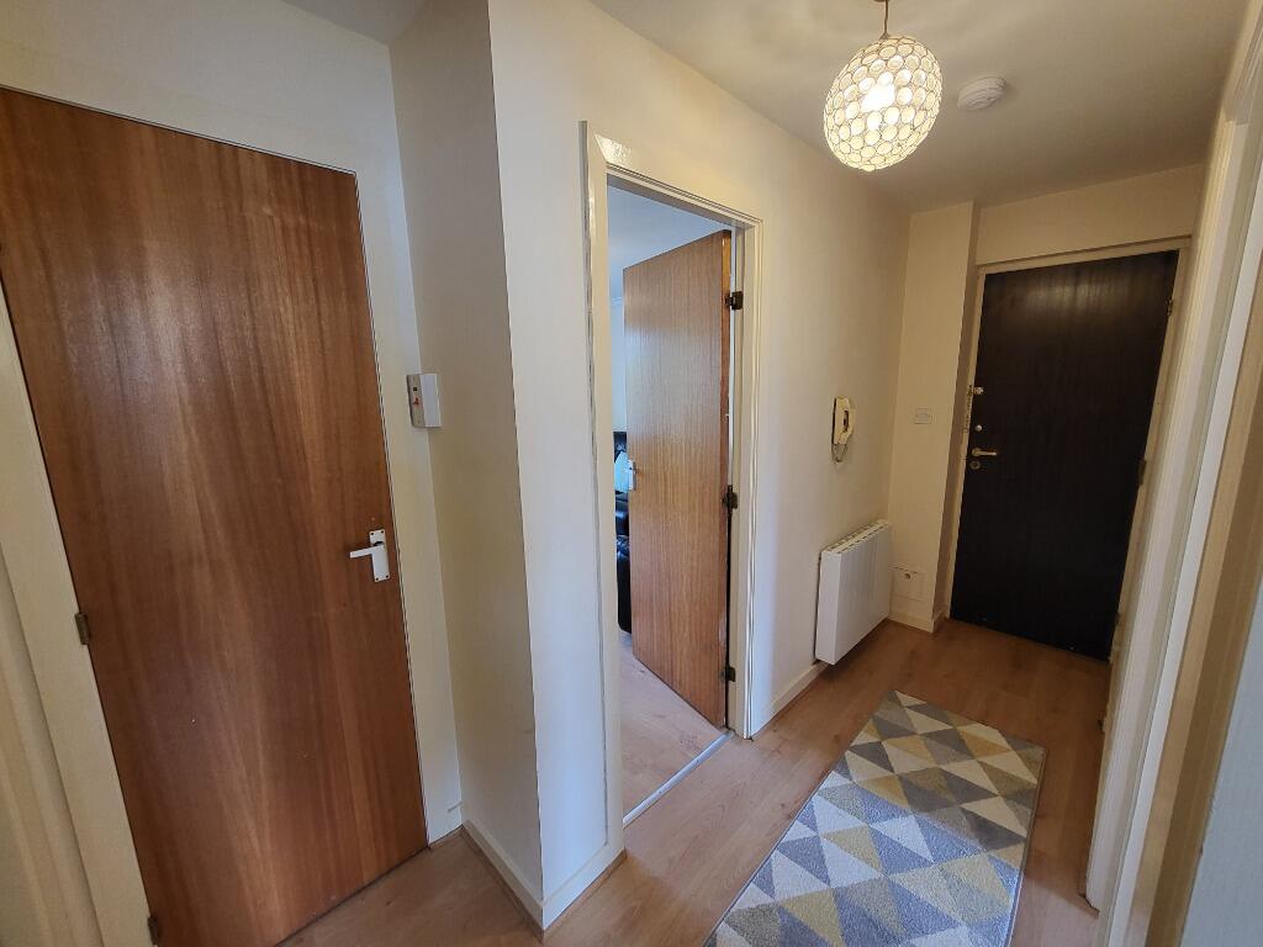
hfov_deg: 106.2
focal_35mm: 13
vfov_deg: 89.9
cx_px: 632
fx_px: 474
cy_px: 474
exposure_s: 1/50
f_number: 2.2
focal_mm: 1.74
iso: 250
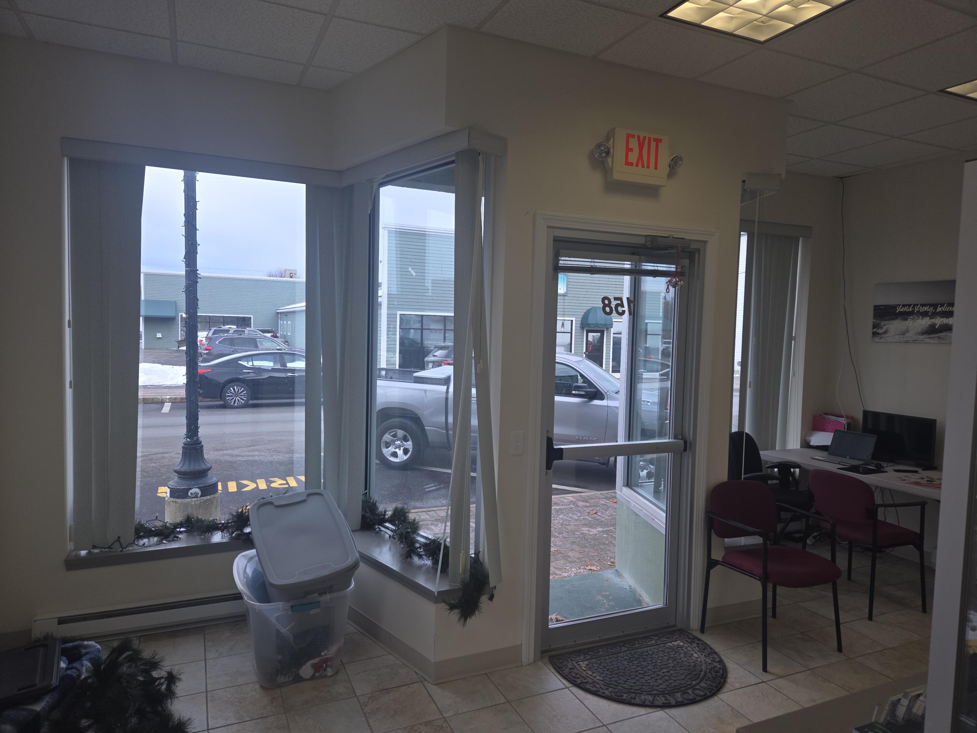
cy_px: 366
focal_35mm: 23
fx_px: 649
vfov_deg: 58.9
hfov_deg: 73.9
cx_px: 488
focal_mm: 5.4
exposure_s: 1/187
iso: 25
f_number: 1.8
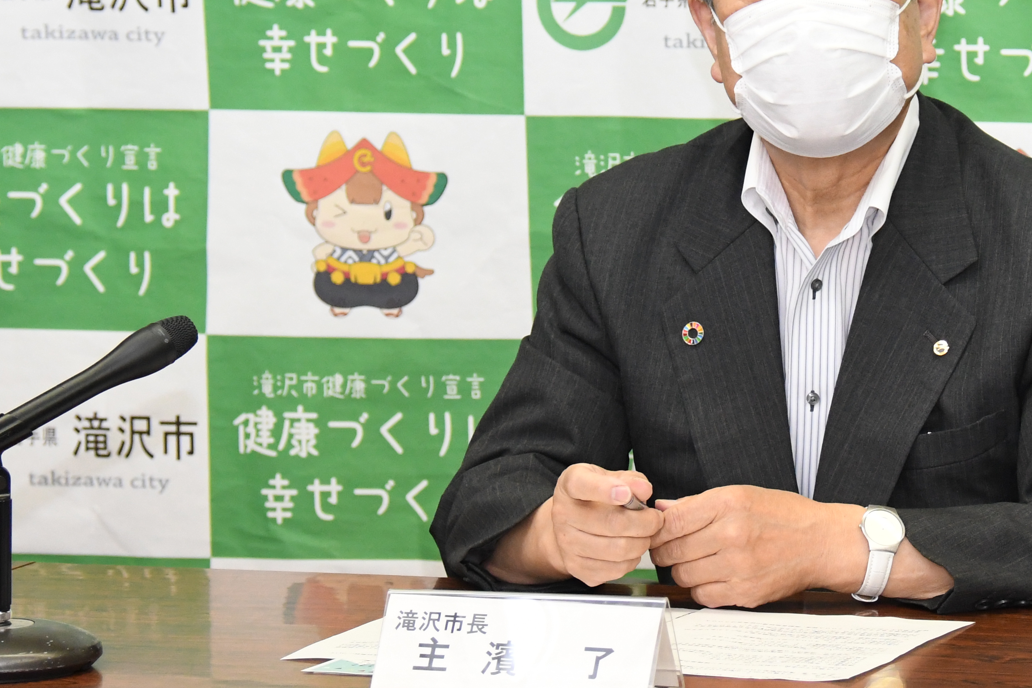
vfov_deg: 5.5
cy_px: 165
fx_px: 7109
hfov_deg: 8.3
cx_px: 773
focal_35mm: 248
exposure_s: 1/250
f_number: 5.6
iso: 2800
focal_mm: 86
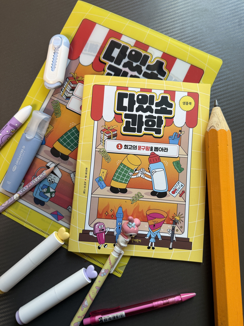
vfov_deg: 71.6
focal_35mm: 24
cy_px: 163
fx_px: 226
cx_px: 122
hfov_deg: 56.8
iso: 125
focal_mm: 6.76
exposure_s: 1/120
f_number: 1.78
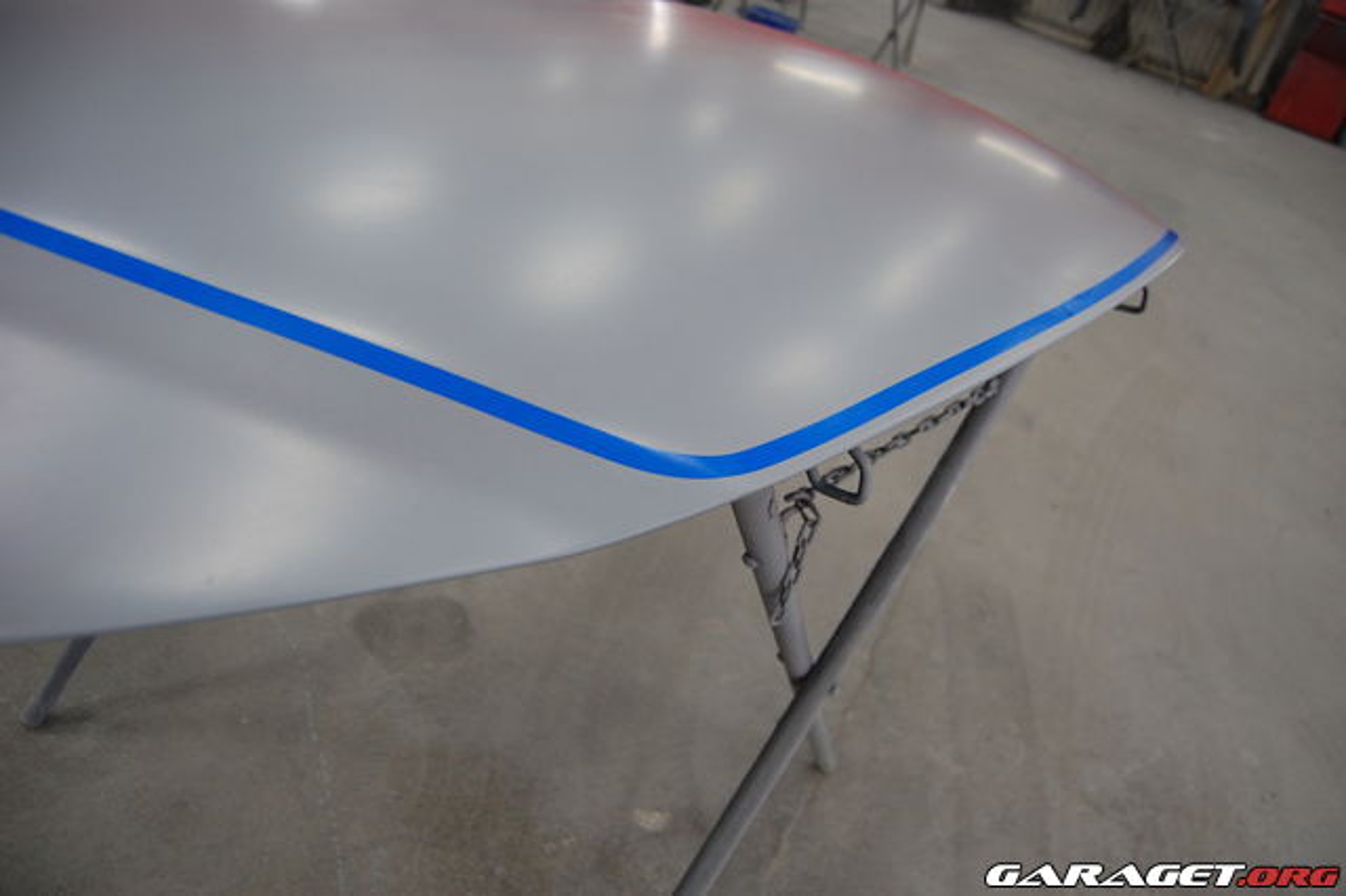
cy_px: 448
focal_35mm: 27
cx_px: 673
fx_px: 1009
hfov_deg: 67.4
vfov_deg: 47.9
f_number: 4.5
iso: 400
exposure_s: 1/60
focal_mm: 18
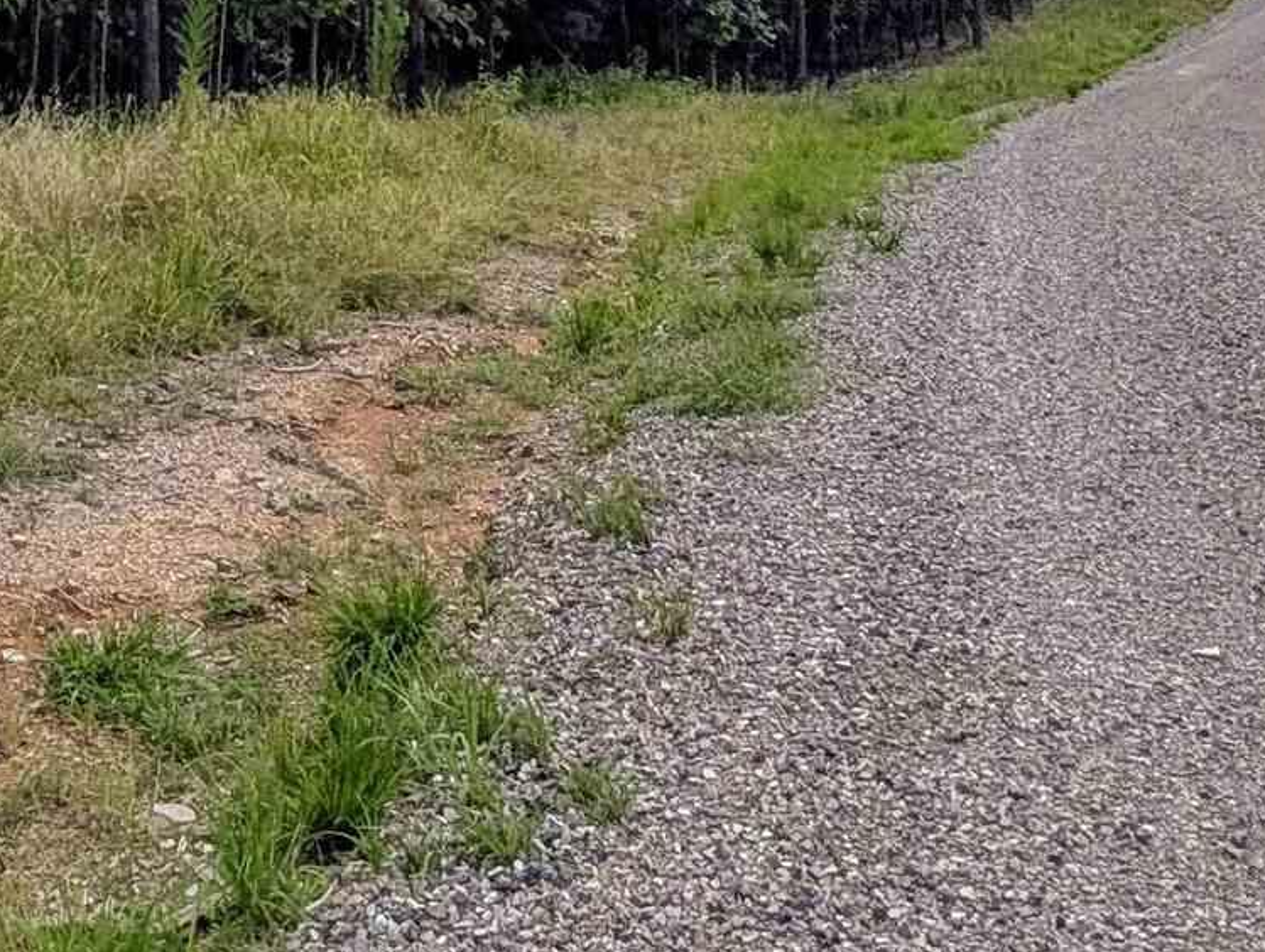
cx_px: 304
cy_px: -201
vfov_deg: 26.4
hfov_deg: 37.8
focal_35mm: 49
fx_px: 1793
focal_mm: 2.02
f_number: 1.7
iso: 34
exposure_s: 1/3257
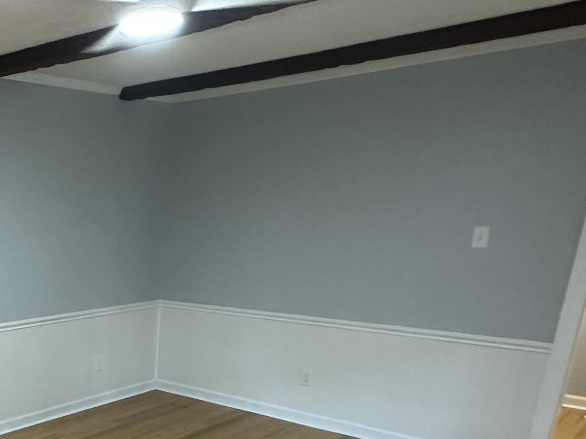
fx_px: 643
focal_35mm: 38
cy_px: 423
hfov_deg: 43.0
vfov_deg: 34.8
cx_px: 18
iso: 320
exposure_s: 1/60
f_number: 2.2
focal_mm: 2.22
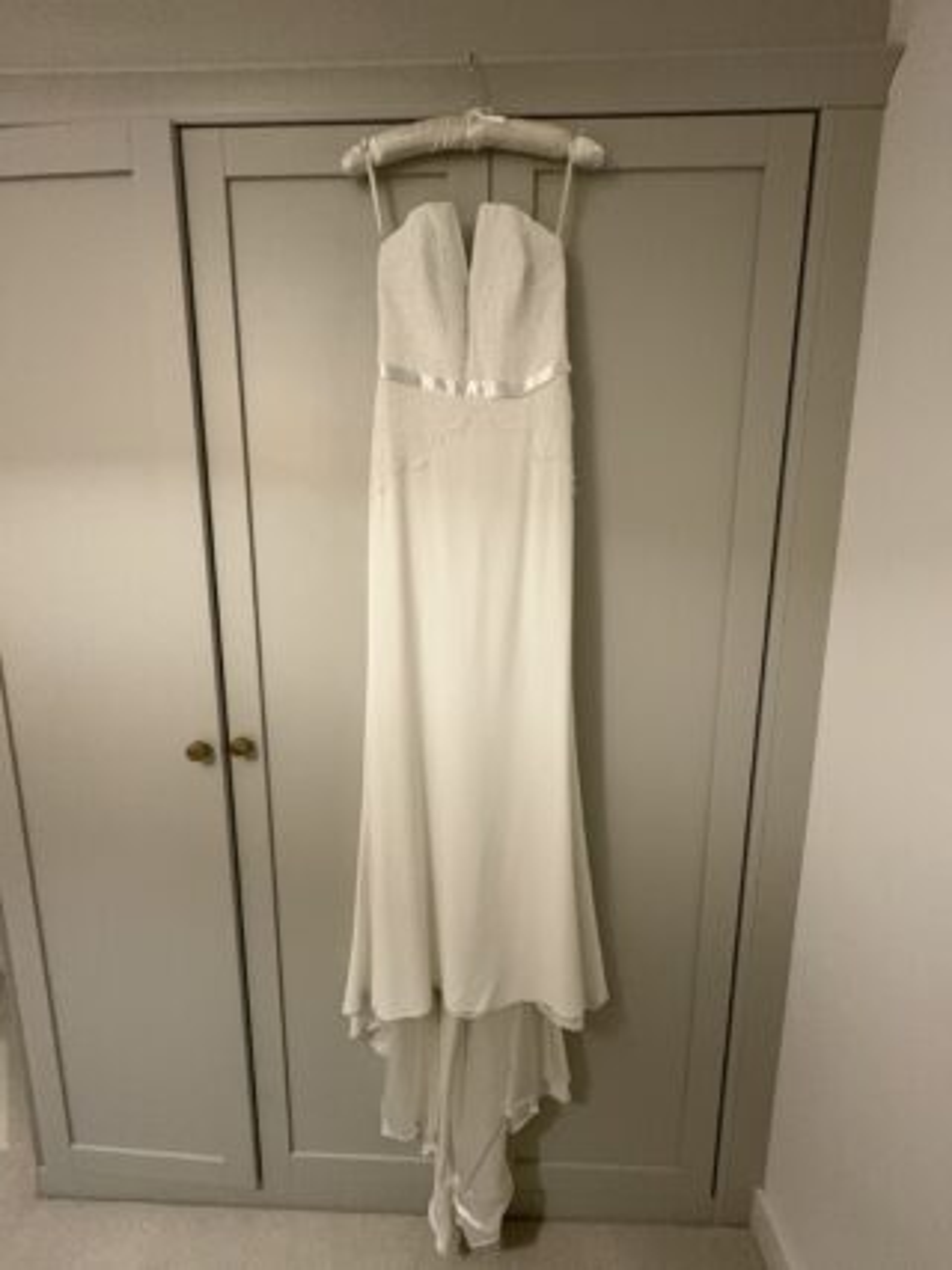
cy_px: 635
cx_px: 476
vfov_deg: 102.1
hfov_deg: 85.6
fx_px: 514
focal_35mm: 14
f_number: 2.2
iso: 500
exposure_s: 1/59
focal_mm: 2.22
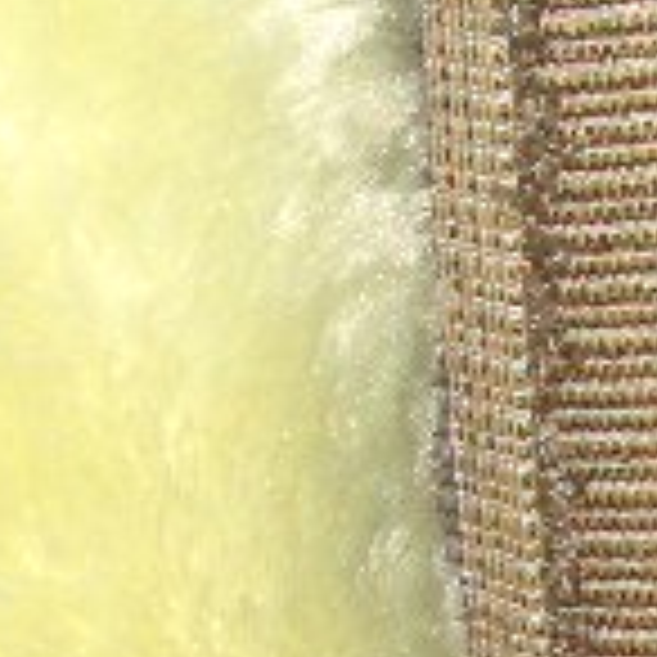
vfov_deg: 12.7
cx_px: 1022
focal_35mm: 136
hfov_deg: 12.2
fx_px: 2920
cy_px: 572
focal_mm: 5.8
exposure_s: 1/60
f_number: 2.6
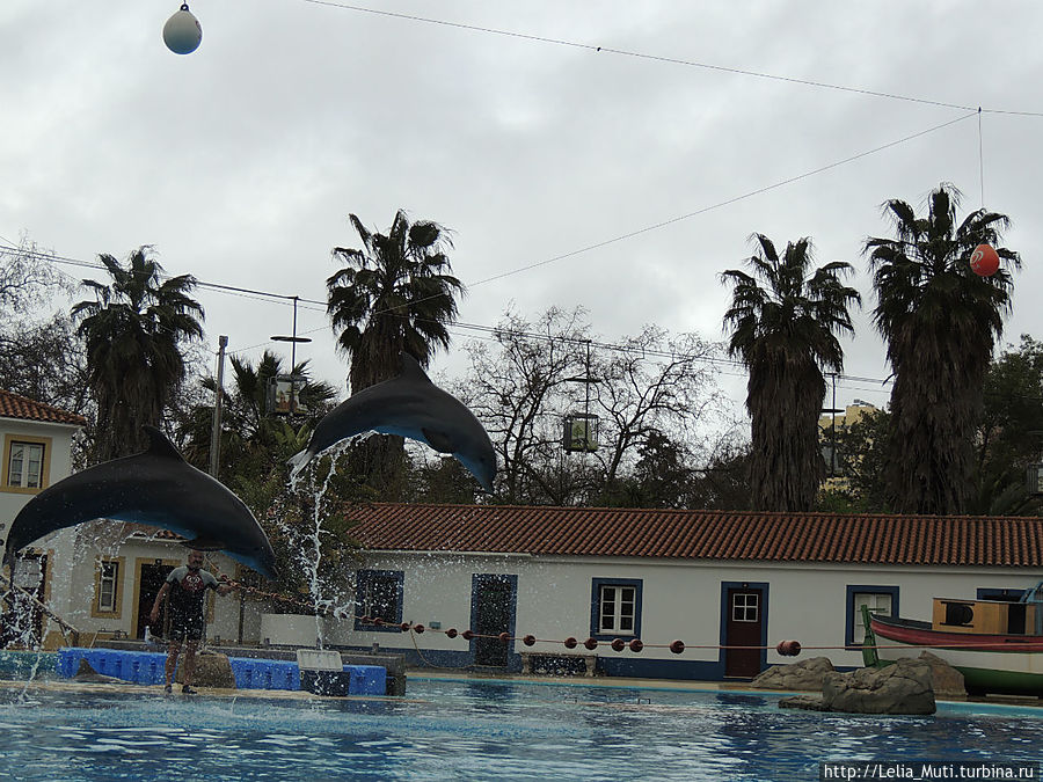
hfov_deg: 32.2
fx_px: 1808
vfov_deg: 24.4
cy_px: 391
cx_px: 522
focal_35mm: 60
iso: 100
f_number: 3.7
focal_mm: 10.7
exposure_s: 1/500
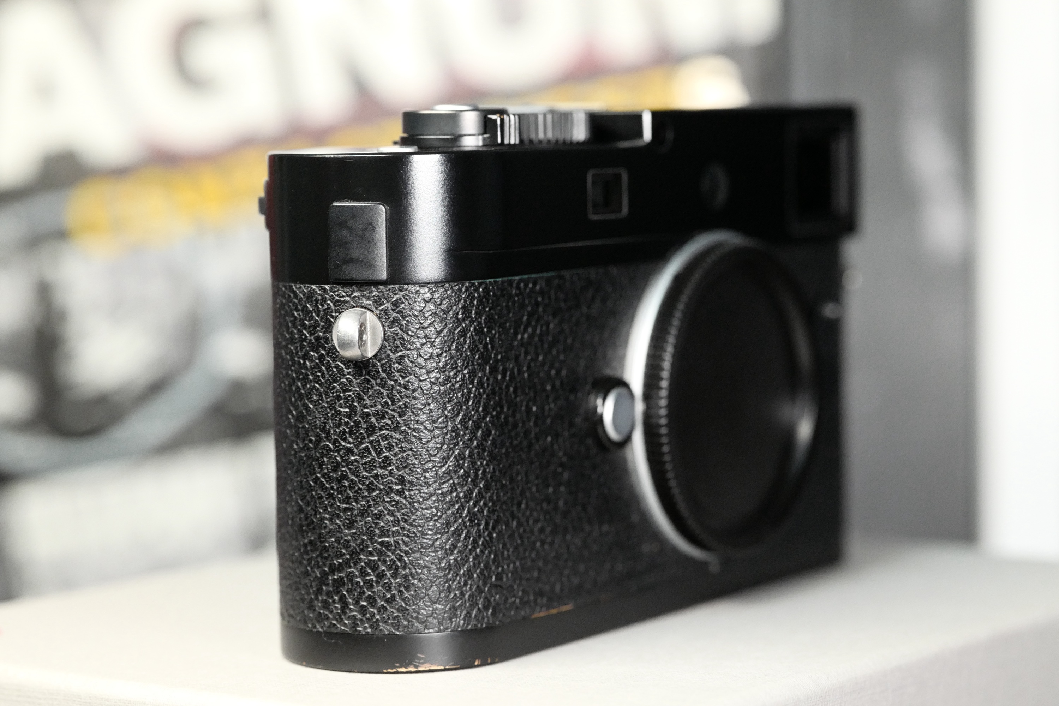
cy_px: 353
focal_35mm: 100
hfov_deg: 20.4
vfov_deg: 13.7
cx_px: 530
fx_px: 2941
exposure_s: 1/200
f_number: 5.6
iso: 5000
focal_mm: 100
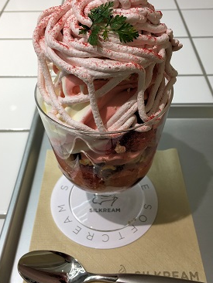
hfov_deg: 37.8
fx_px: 311
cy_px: 128
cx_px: 105
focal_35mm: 38
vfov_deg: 48.9
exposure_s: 1/60
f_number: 2.2
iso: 25
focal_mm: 4.15
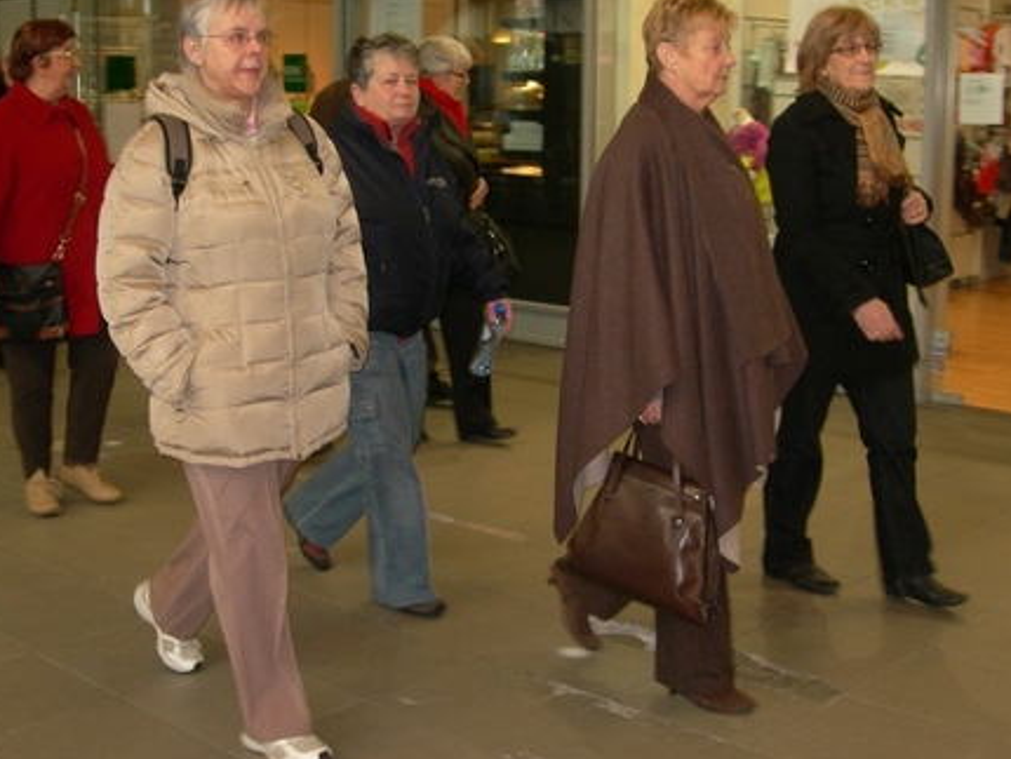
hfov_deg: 36.2
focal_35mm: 53
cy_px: 315
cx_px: 501
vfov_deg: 27.5
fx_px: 1549
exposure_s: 1/60.1
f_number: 2.8
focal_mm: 7.8
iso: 108
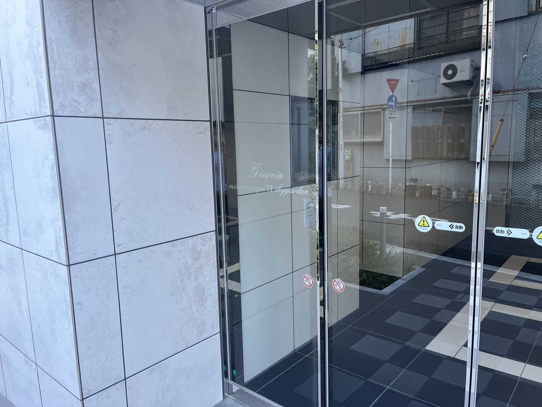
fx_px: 407
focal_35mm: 26
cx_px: 271
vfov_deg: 53.1
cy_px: 204
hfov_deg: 67.3
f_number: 1.6
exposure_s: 1/121
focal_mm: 5.1
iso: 100
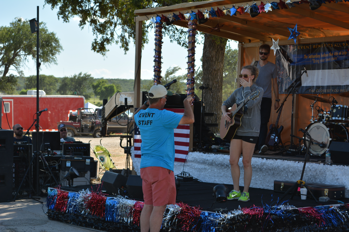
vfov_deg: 16.6
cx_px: 174
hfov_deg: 24.6
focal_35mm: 82
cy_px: 116
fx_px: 800
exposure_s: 1/200
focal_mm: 55
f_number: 7.1
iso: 100
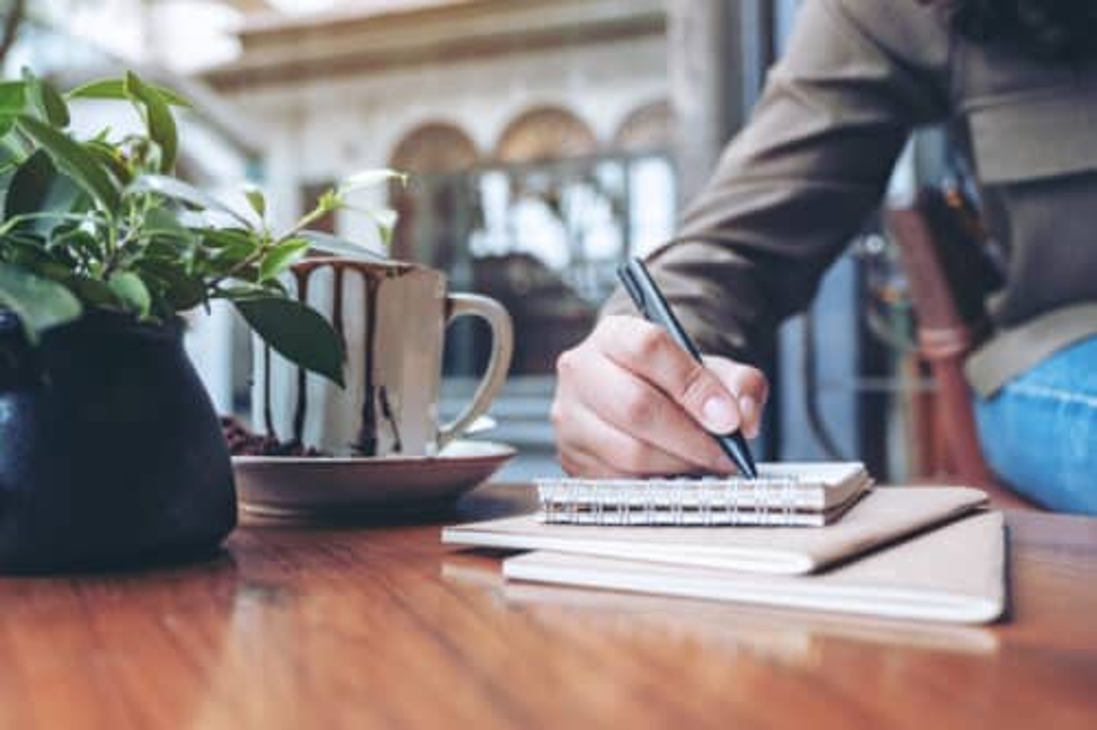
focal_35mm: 31
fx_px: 944
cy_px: 365
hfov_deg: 60.3
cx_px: 548
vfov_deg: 42.3
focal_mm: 20.6
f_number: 2.8
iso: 200
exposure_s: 1/40
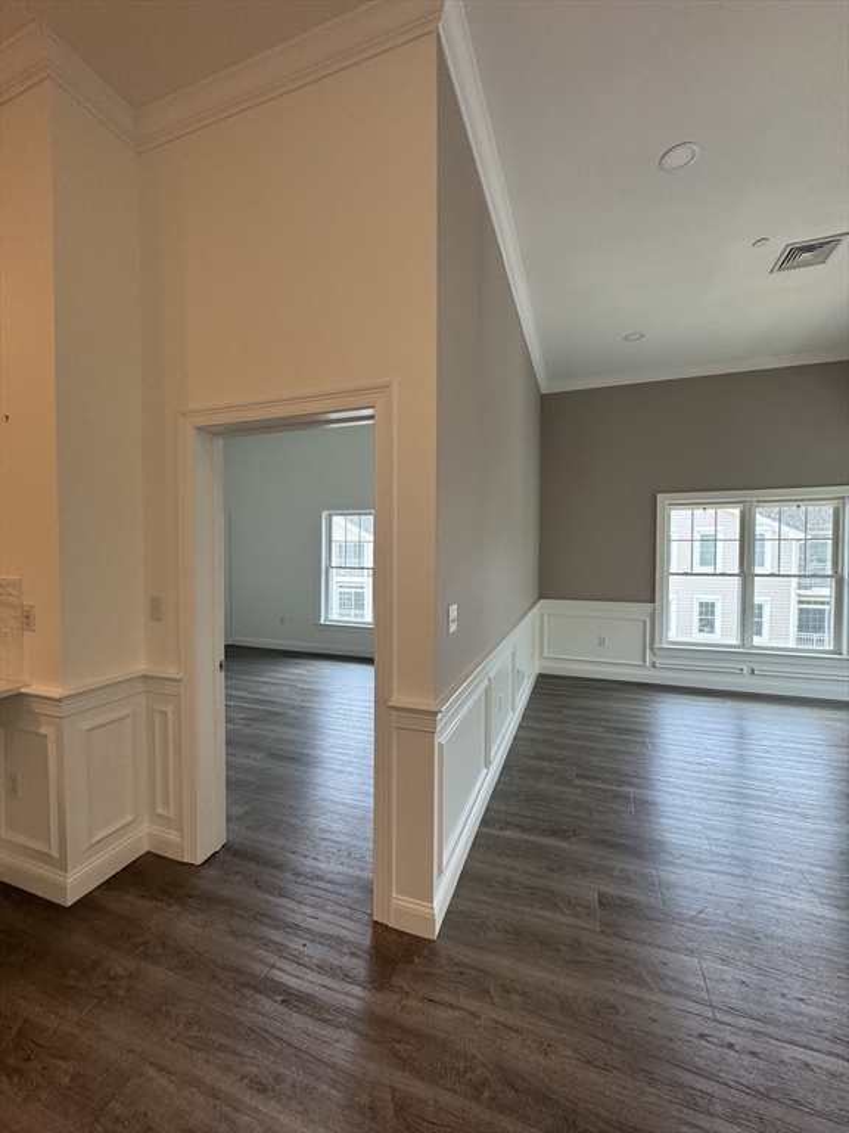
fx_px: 458
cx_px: 424
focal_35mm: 14
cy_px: 566
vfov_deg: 102.1
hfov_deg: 85.7
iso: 160
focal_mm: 2.22
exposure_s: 1/120
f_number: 2.2
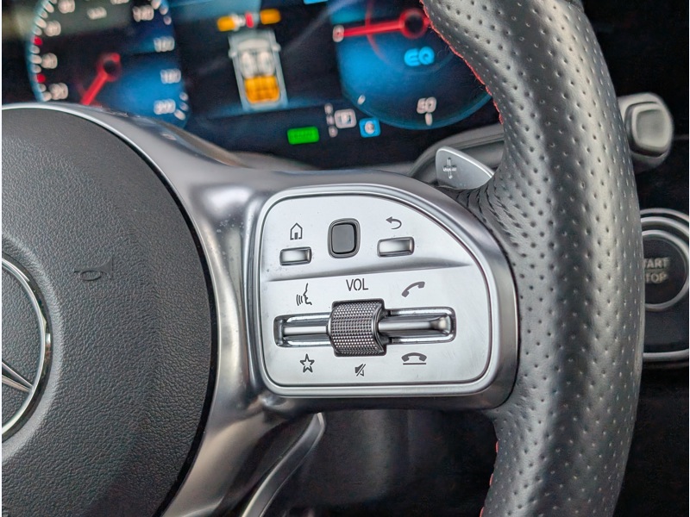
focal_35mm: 49
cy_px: 258
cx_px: 345
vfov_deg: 29.7
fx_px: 977
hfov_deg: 38.9
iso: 44
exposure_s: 1/263
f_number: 1.68
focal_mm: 6.9
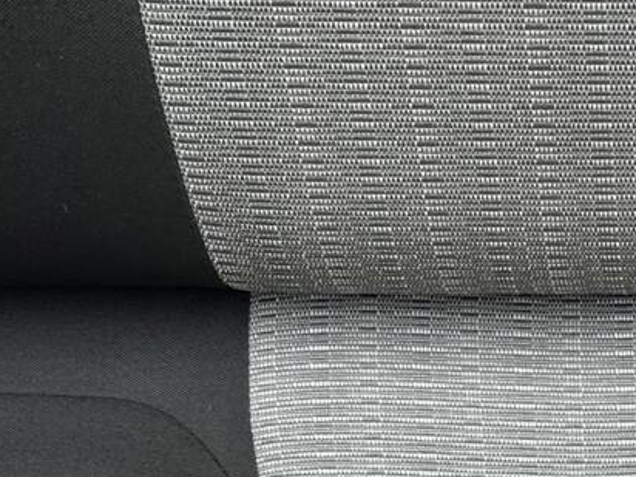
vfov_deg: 13.2
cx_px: 769
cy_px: 868
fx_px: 1856
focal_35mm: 101
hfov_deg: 18.4
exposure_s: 1/122
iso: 32
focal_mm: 5.1
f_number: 1.6
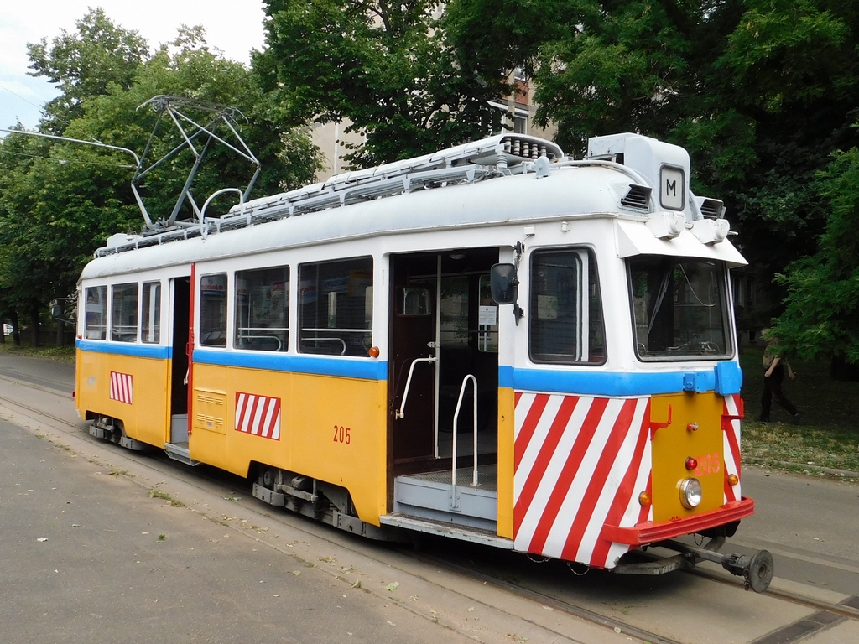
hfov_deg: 73.9
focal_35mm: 23
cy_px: 322
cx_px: 430
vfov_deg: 58.9
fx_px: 571
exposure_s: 1/800
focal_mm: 4
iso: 125
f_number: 3
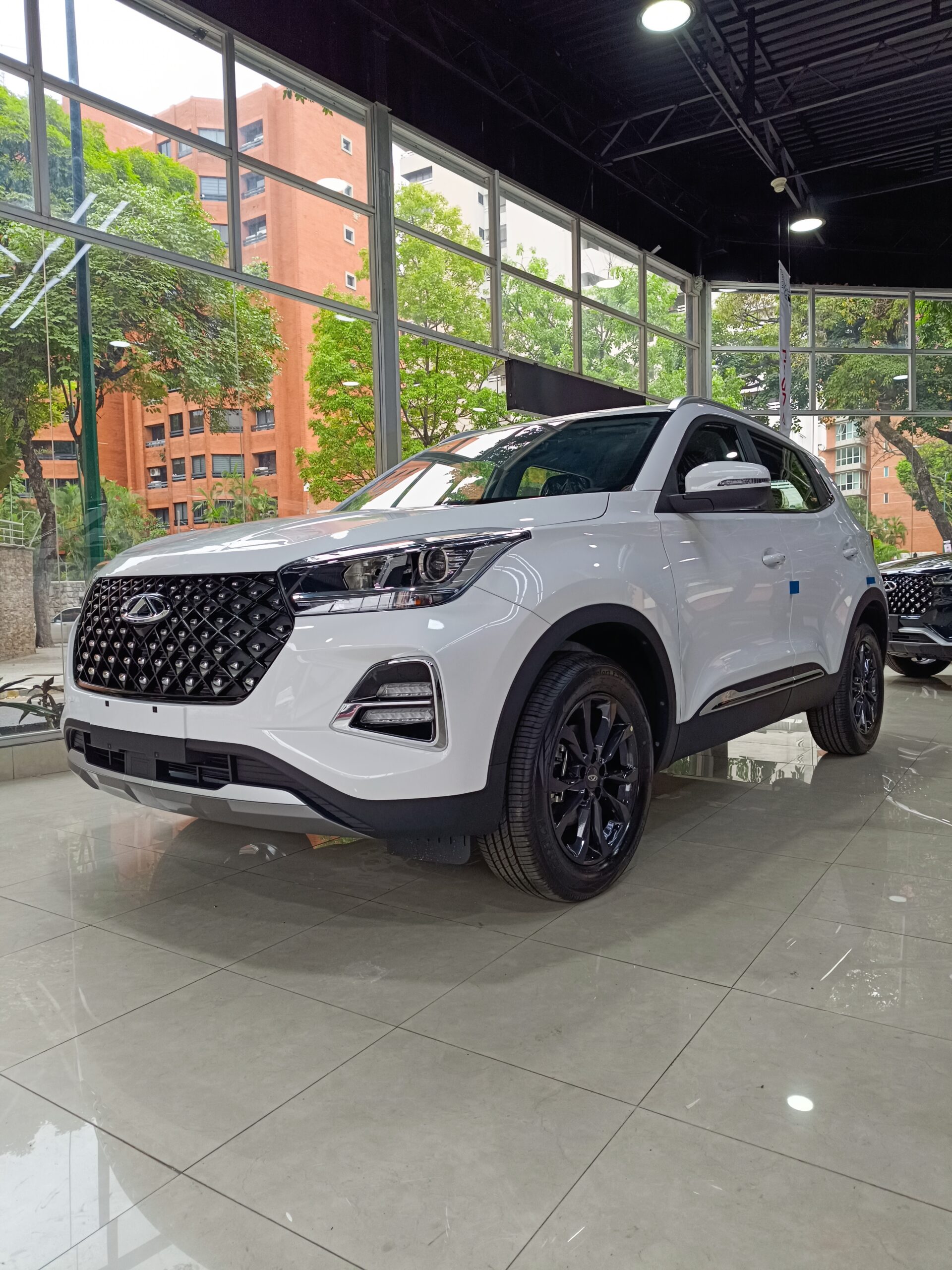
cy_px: 635
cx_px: 476
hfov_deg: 56.8
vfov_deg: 71.6
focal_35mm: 24
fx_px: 880
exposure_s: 1/120
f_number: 1.88
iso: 103
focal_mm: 5.59
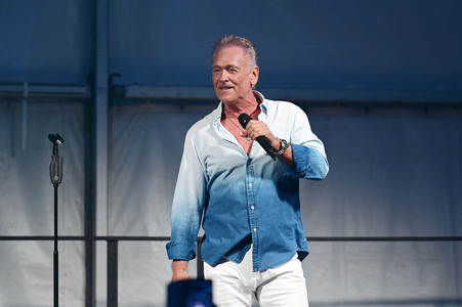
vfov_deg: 6.9
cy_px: 154
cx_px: 231
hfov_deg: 10.3
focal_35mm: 200
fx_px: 2565
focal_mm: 200
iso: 800
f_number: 2.8
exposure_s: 1/320
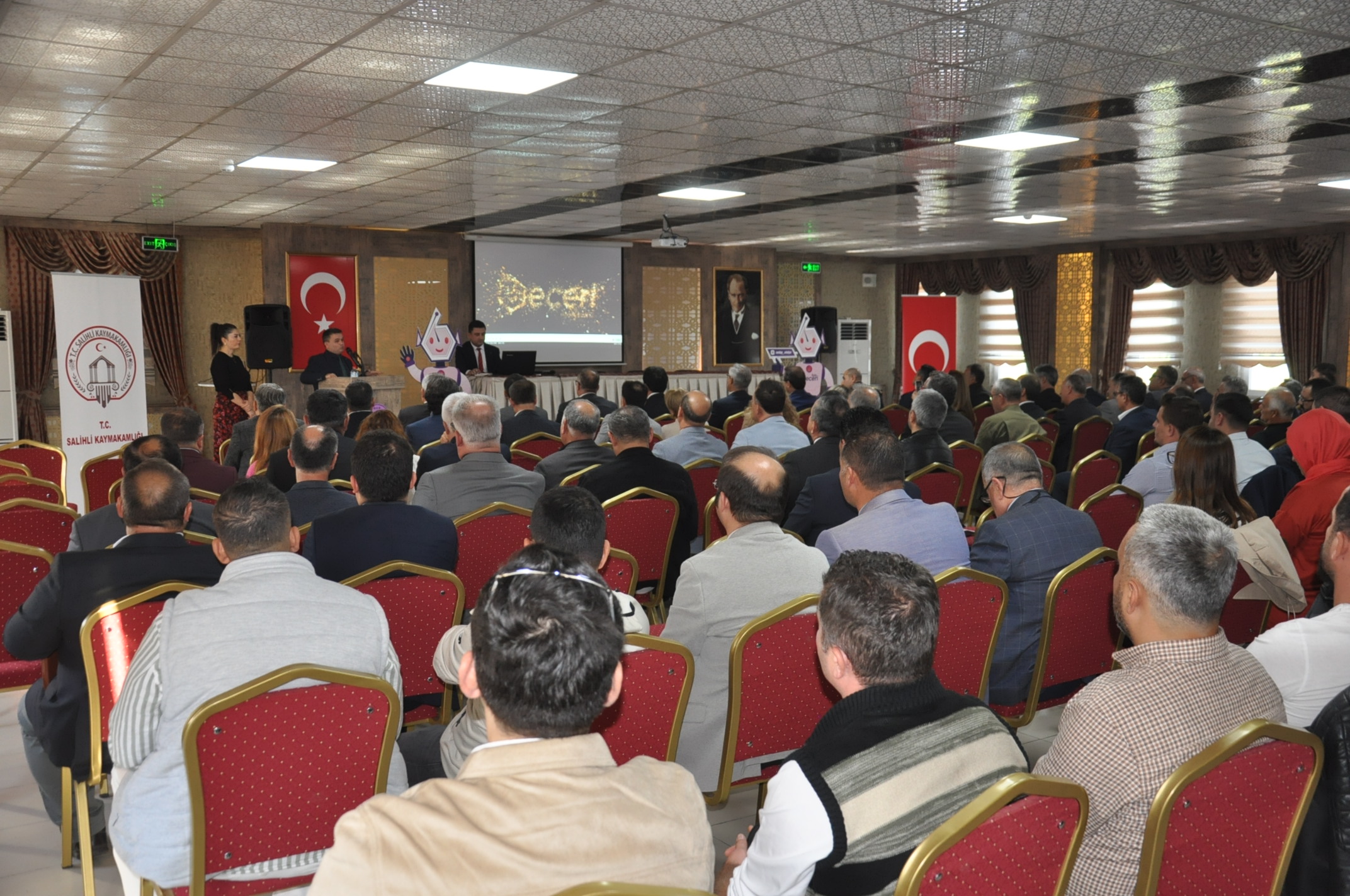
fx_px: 1236
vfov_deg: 39.9
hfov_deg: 57.3
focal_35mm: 33
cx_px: 675
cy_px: 448
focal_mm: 22
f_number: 3.8
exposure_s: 1/60
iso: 800
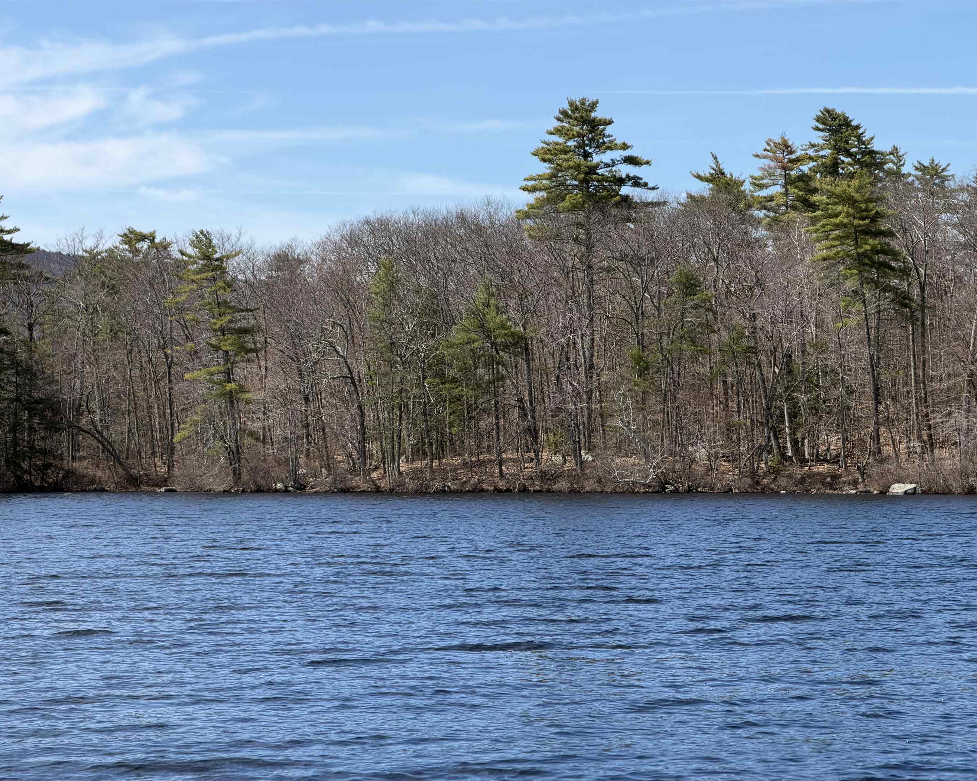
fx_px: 3296
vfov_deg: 13.5
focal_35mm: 114
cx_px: 567
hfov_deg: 16.8
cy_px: 354
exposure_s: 1/638
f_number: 2.8
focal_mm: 16.89
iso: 32
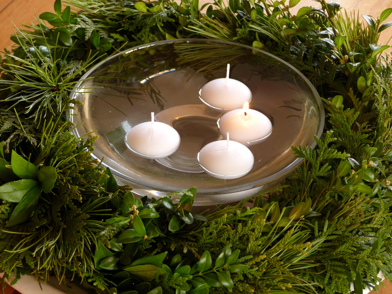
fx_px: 1212
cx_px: 196
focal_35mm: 107
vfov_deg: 13.8
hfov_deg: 18.4
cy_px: 147
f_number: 2.8
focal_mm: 19.2
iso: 160
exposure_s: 1/60
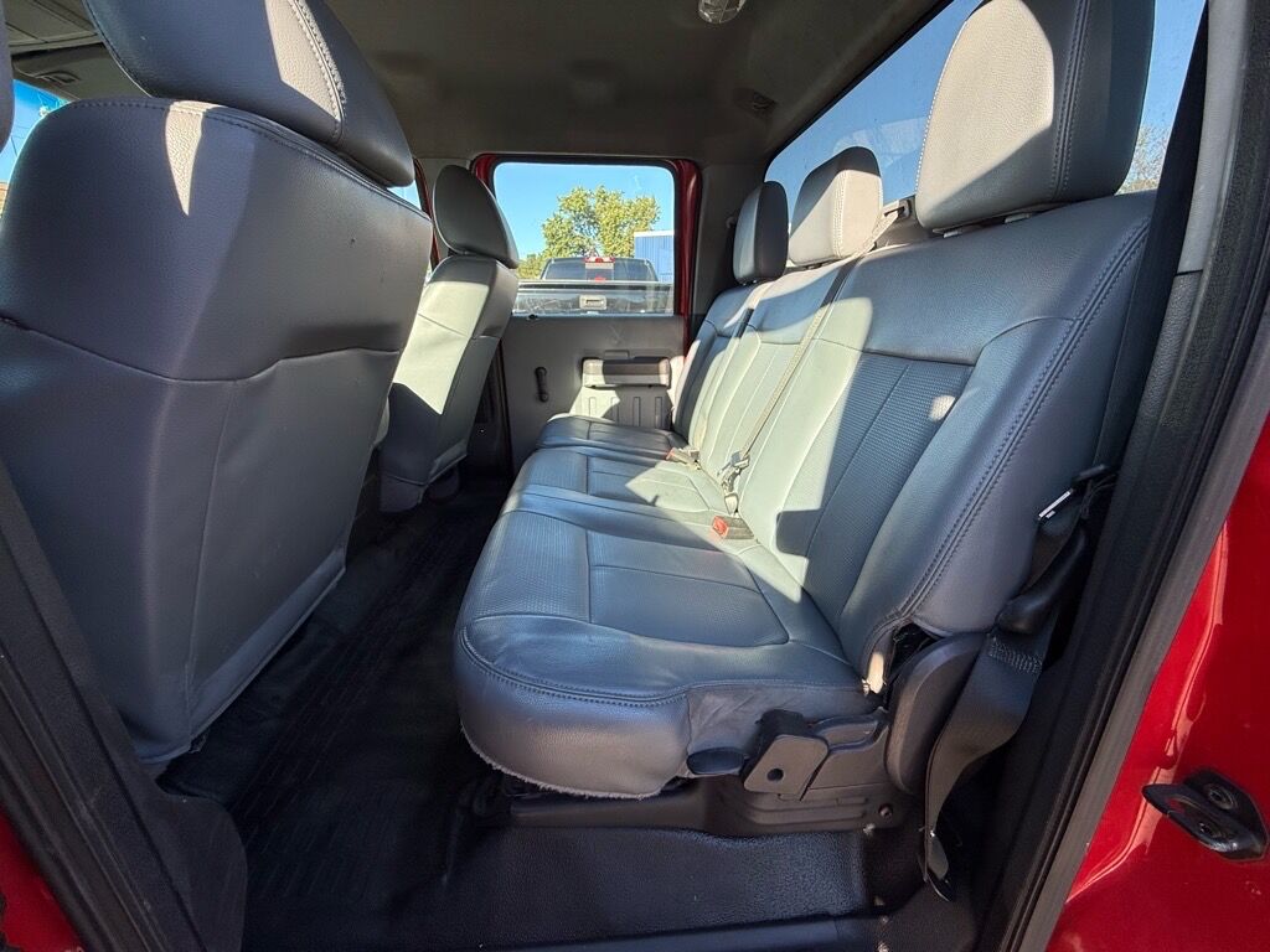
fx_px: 514
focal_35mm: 14
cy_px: 476
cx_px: 635
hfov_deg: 102.1
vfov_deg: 85.7
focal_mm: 2.22
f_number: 2.2
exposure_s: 1/224
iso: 50
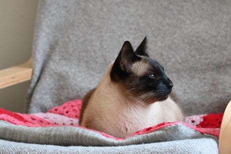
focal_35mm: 165
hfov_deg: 12.4
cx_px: 116
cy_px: 77
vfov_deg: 8.3
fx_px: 1059
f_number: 6.3
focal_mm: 110
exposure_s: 1/20
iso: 800
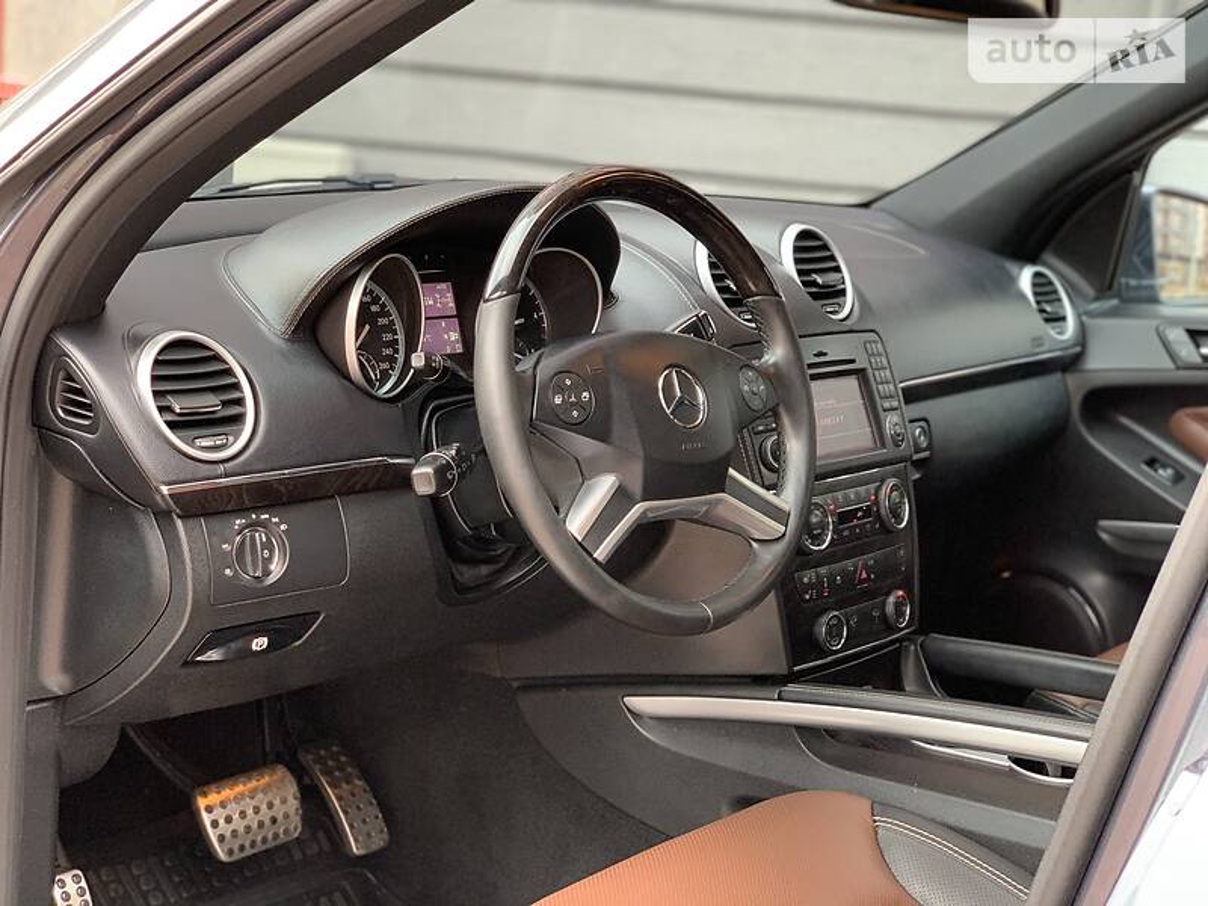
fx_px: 1815
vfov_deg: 28.0
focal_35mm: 52
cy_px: 453
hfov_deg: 36.8
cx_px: 604
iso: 200
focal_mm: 6
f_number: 2.4
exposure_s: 1/60
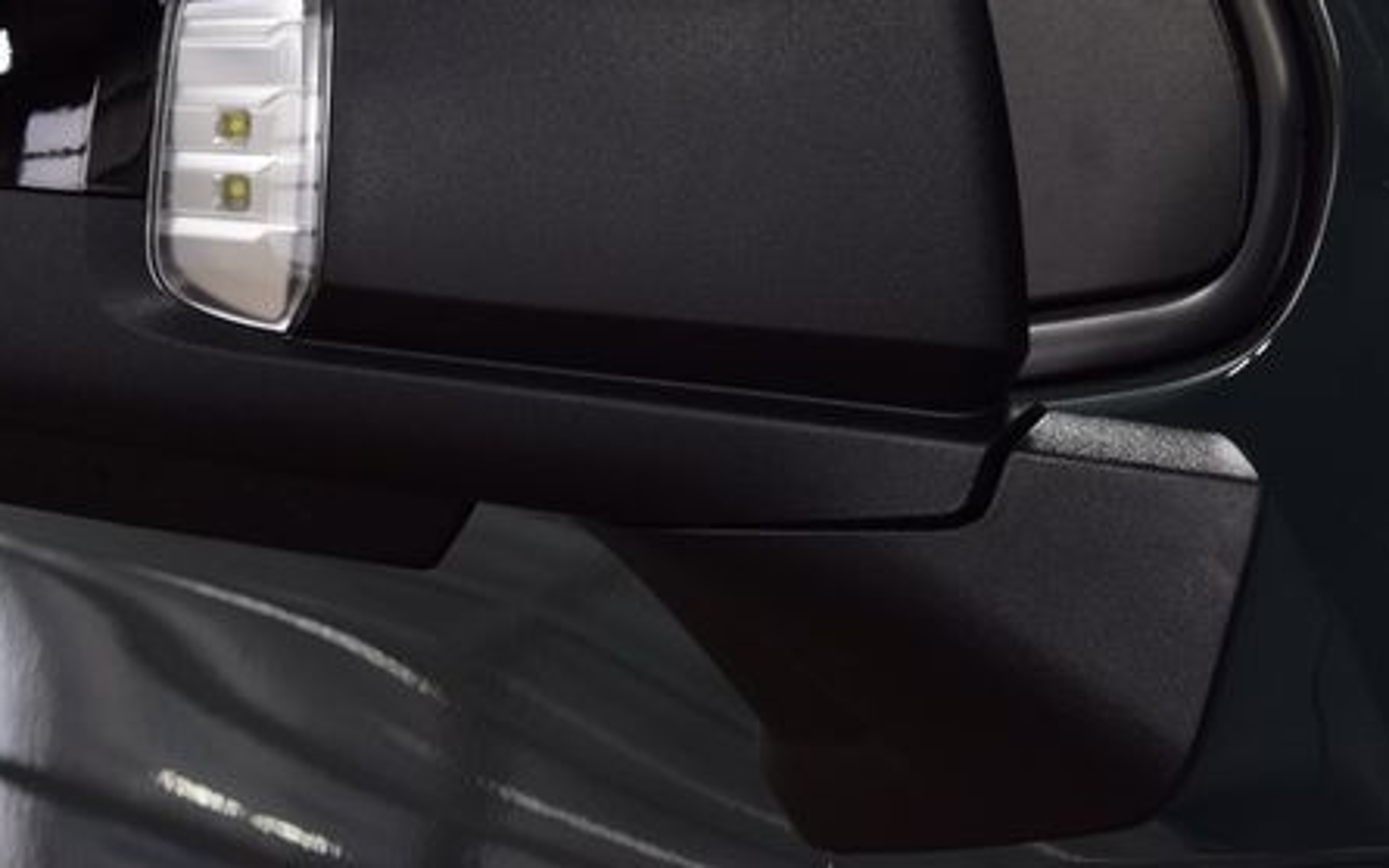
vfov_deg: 10.8
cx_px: 461
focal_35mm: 121
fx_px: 4571
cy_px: 216
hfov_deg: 17.2
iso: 400
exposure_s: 1/25
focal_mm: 55
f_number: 7.1
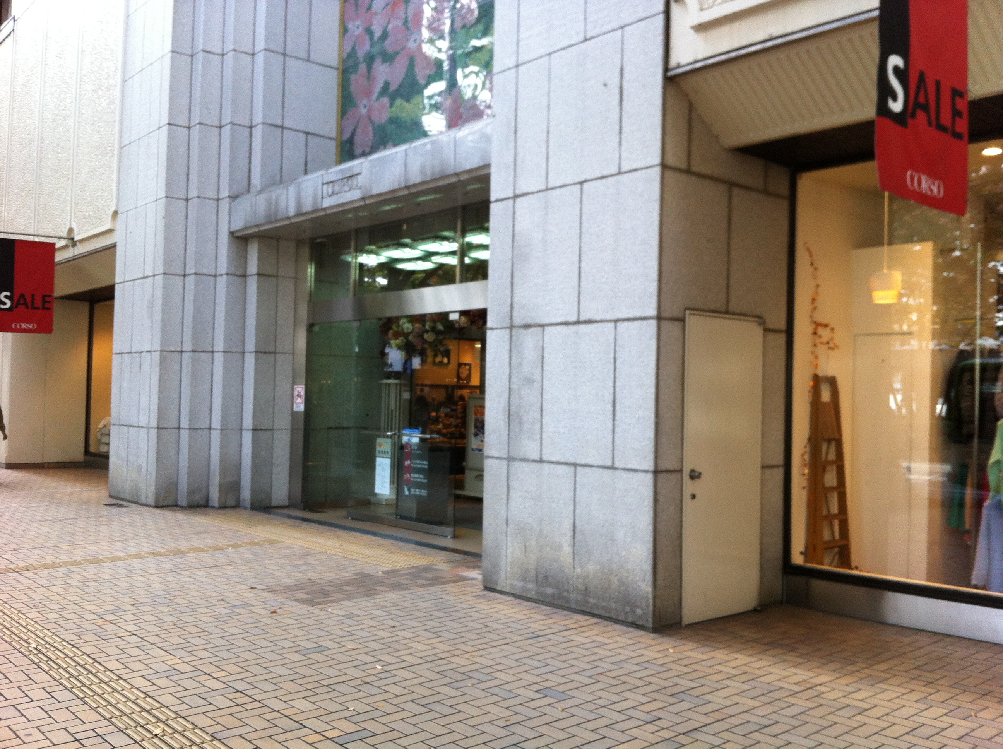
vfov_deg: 40.6
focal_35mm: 35
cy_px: 374
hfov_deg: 52.7
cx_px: 502
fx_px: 1013
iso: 100
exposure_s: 1/120
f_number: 2.8
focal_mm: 3.85
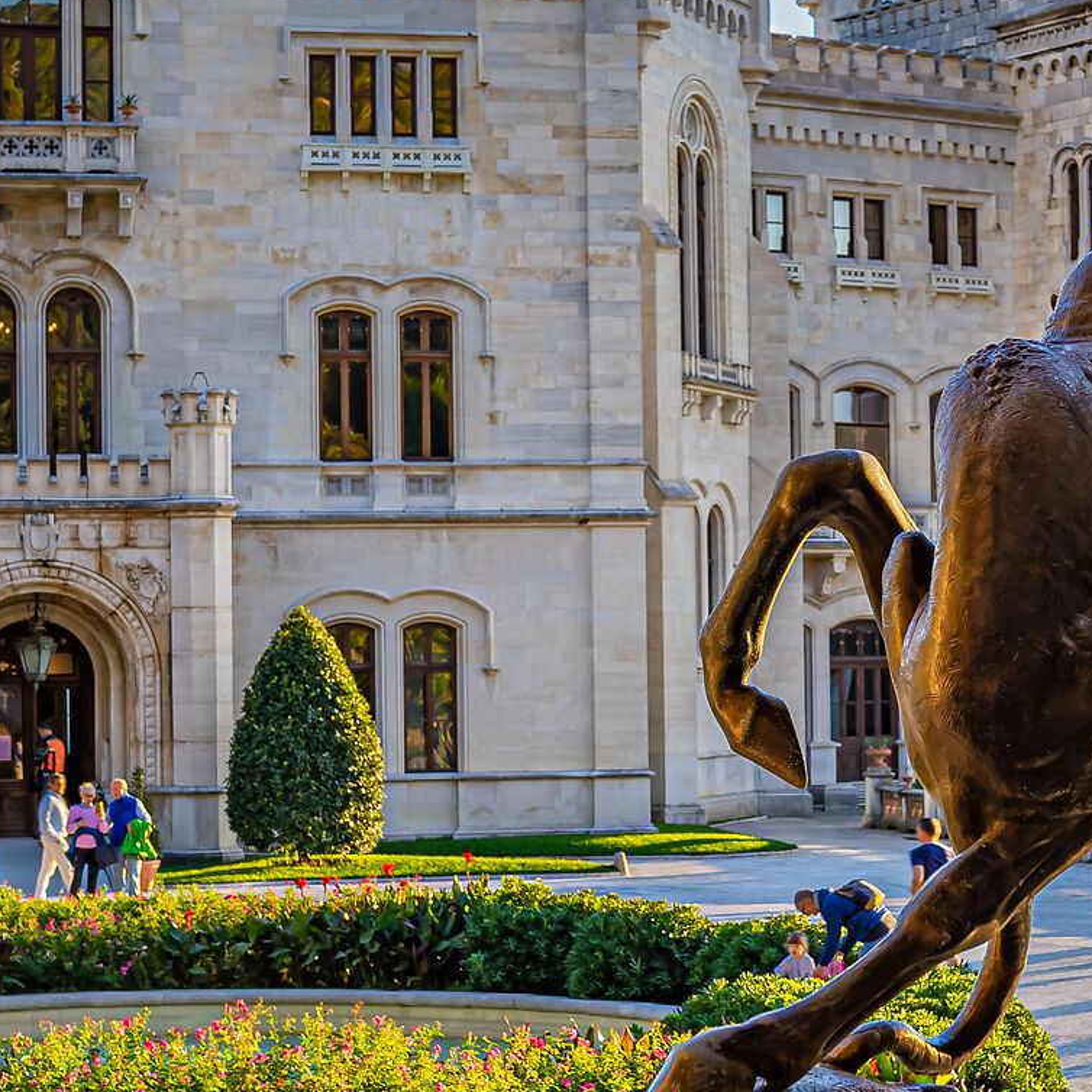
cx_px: 798
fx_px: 3361
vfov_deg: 18.5
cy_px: 582
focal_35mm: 94
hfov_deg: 18.4
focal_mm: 34.8
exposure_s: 1/30
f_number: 8
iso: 100
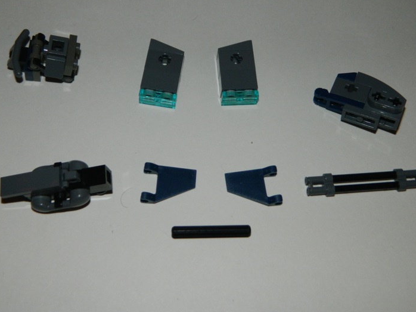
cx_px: 212
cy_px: 143
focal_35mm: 47
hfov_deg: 40.4
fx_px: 565
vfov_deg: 30.8
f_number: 9.8
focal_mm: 7.3
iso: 200
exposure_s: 1/40
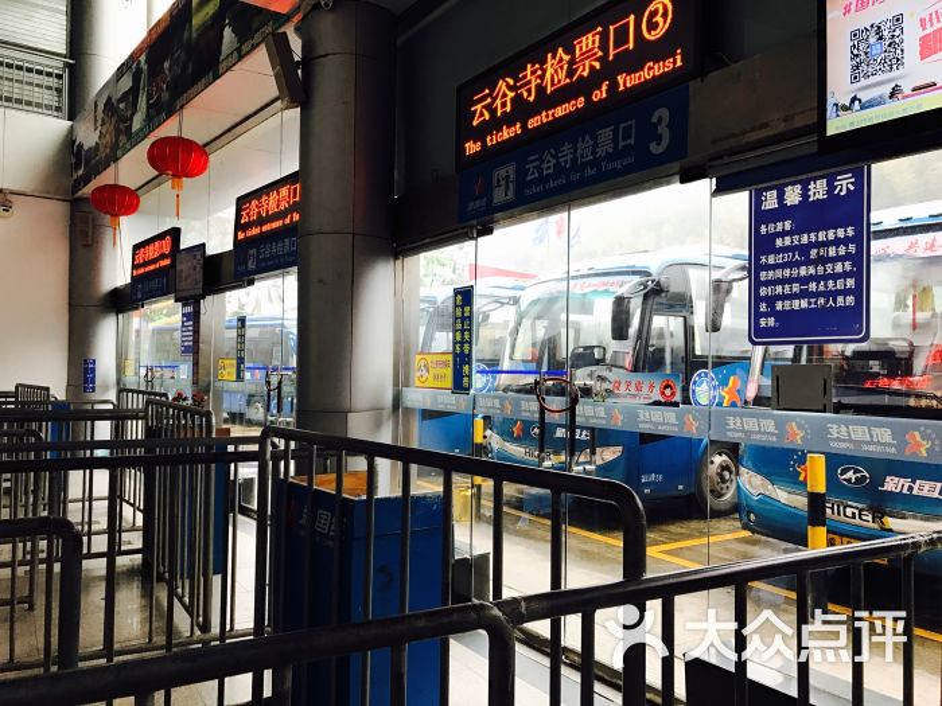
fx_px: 762
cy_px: 353
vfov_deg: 49.7
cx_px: 471
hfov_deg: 63.4
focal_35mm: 28
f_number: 1.8
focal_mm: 3.99
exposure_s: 1/30
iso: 32
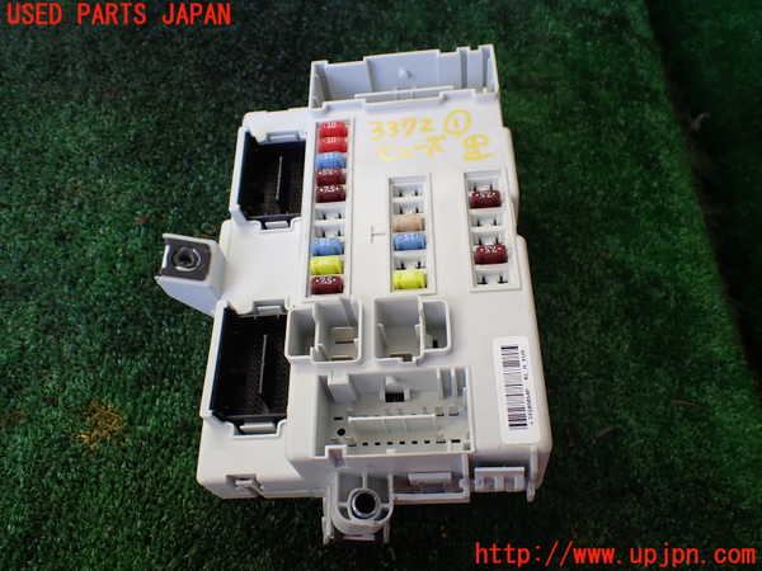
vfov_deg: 46.8
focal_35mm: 30
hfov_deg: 60.0
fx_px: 660
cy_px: 286
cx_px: 381
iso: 125
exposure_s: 1/125
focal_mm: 5.4
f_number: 2.3
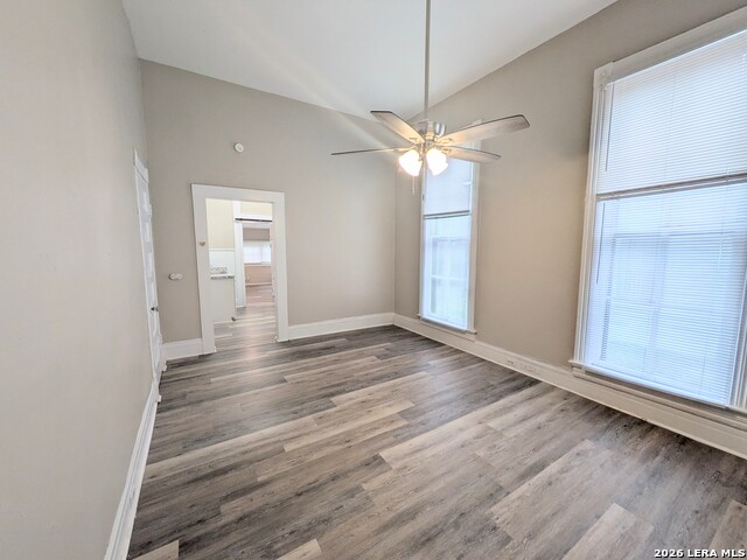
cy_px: 280
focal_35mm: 14
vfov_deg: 85.7
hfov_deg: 102.1
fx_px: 302
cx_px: 374
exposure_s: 1/120
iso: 98
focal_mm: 1.83
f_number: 2.2
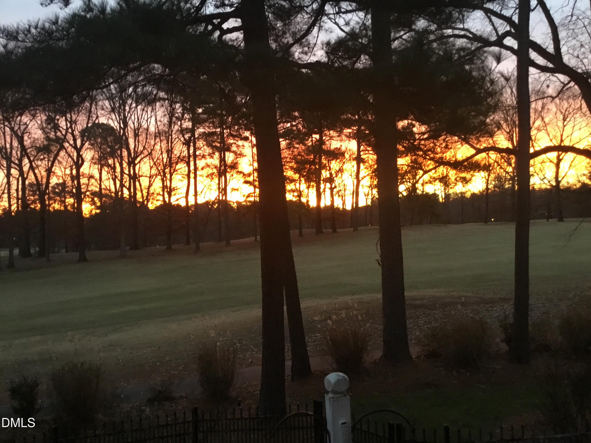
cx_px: 296
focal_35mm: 31
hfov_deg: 58.4
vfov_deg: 45.4
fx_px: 529
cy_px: 222
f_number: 2.4
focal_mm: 3.3
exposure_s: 1/15
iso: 200
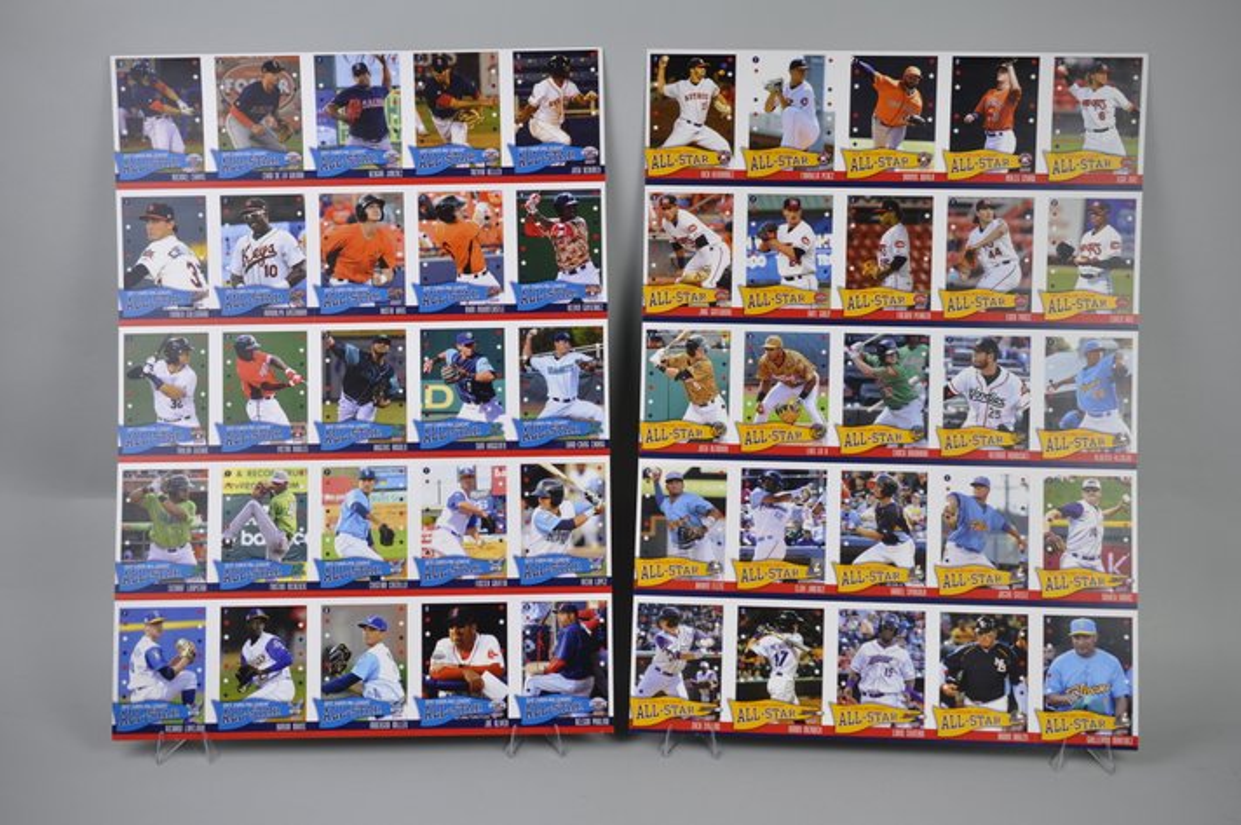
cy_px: 412
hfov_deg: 33.4
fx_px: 2066
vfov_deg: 22.6
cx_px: 620
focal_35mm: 60
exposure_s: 1/60
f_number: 4
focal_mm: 40
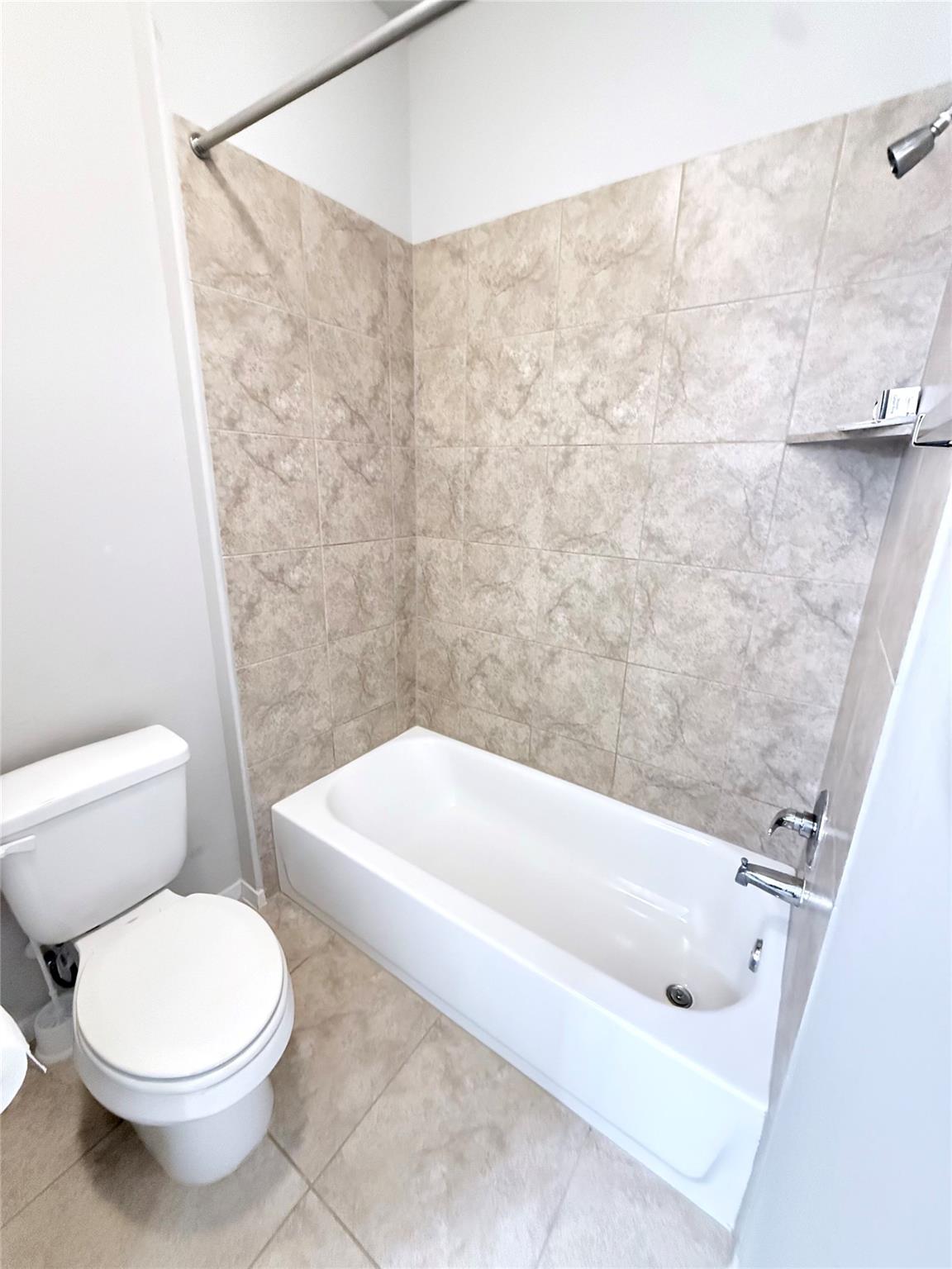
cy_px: 634
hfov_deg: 85.7
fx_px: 513
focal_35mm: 14
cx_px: 476
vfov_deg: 102.1
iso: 1250
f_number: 2.2
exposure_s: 1/60
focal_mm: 2.22
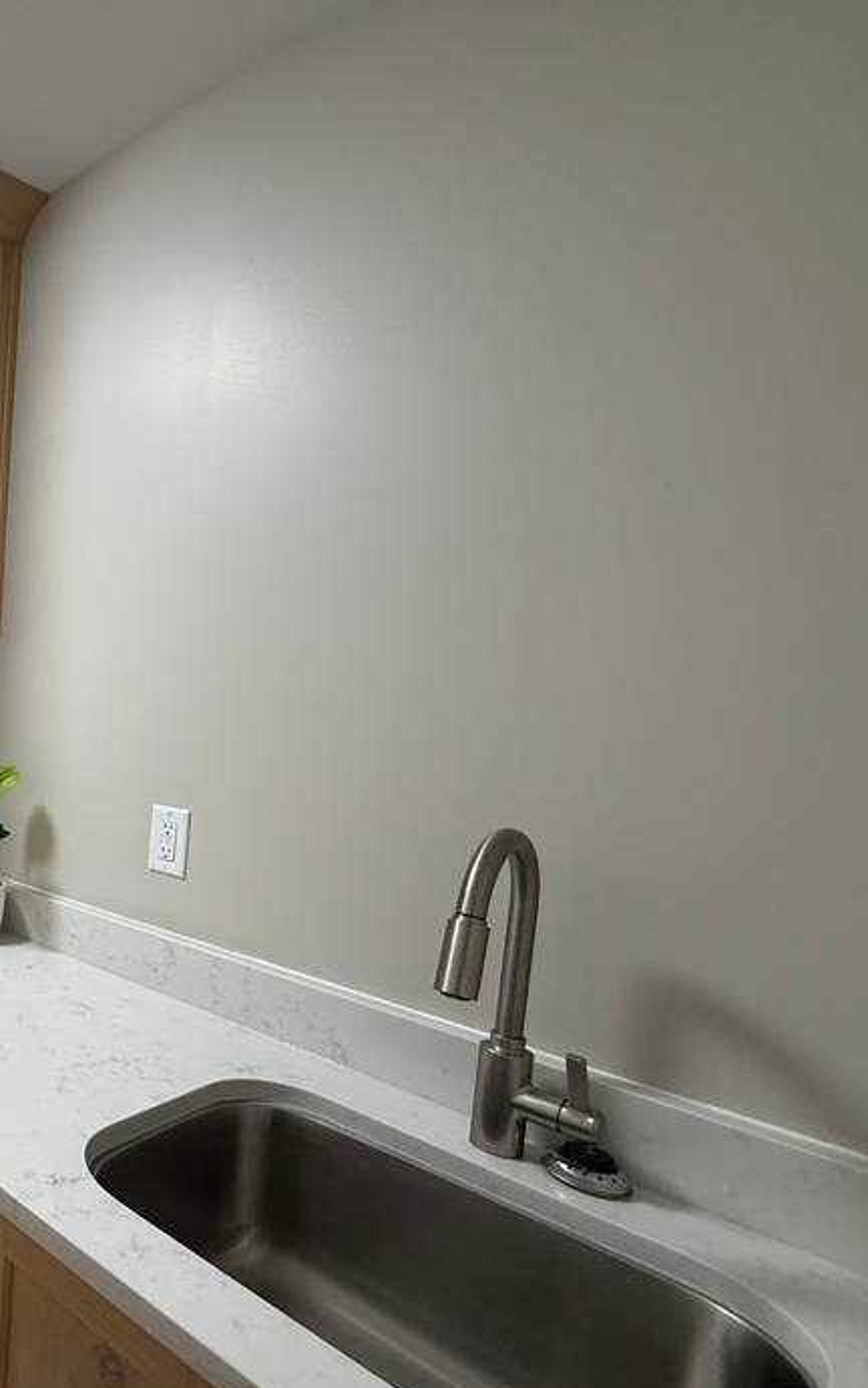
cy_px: 739
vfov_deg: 79.5
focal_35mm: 22
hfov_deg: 42.0
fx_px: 833
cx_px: -113
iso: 160
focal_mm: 2.22
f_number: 2.2
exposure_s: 1/60
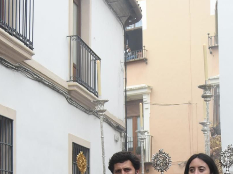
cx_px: 151
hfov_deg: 21.7
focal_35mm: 90
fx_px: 606
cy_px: 194
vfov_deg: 15.9
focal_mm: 29
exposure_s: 1/320
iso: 1800
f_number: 6.3
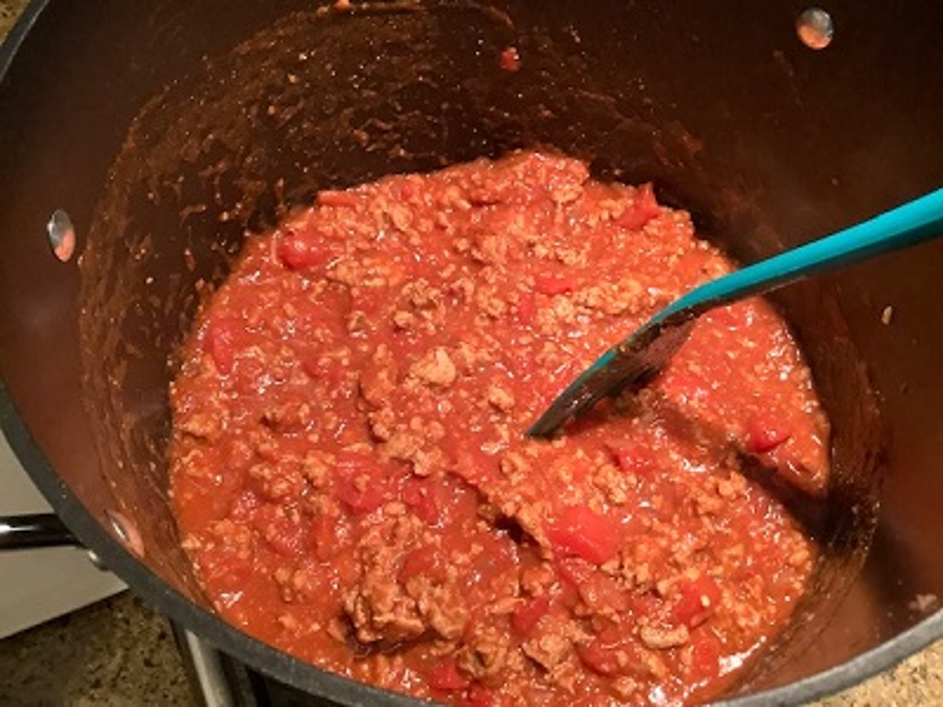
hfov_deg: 58.4
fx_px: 844
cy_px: 354
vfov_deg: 45.4
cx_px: 472
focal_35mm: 31
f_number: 2.4
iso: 200
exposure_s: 1/60
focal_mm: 3.3
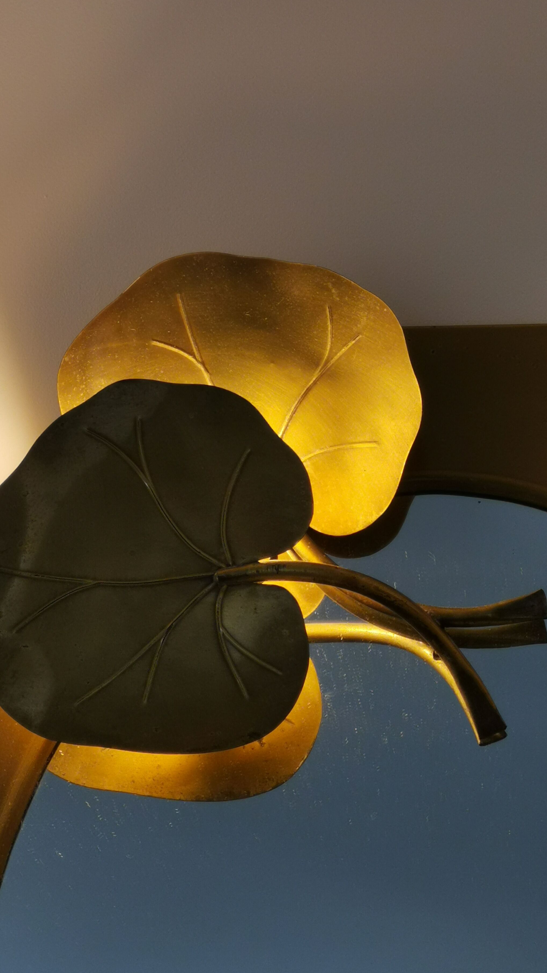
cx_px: 286
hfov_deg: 9.6
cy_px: 487
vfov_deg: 17.0
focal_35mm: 126
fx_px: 3249
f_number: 2.4
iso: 80
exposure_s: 1/50
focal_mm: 7.48
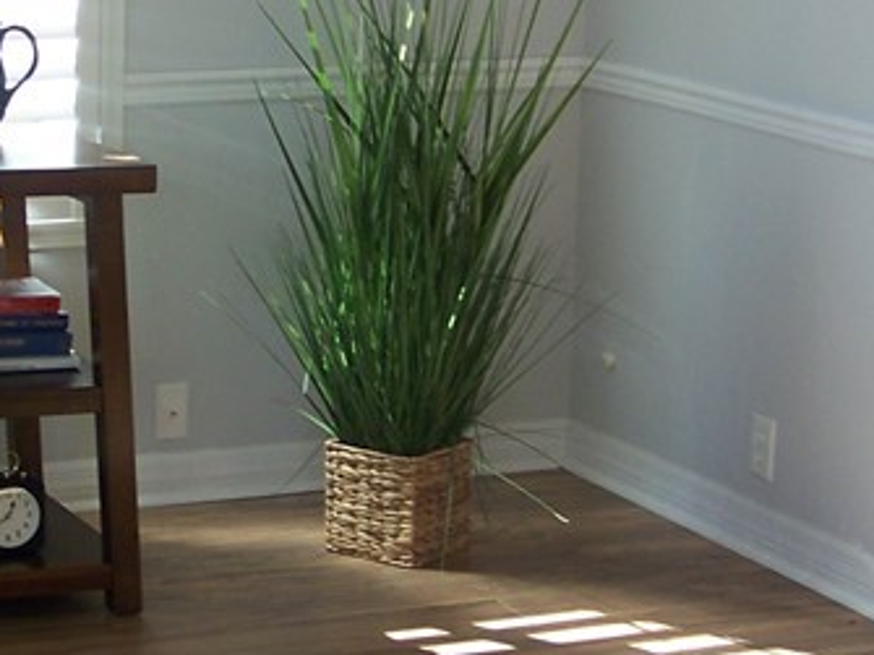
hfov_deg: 17.7
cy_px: 248
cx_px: 143
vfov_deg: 13.4
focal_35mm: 110
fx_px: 2776
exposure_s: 1/30
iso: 64
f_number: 2.8
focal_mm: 5.85
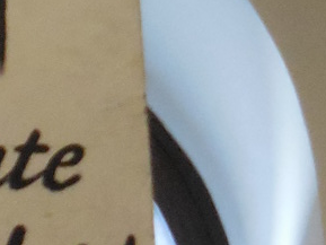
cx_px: -272
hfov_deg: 6.7
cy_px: -250
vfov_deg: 5.1
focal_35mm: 288
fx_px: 2713
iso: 640
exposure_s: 1/8
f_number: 4.3
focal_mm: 9.4
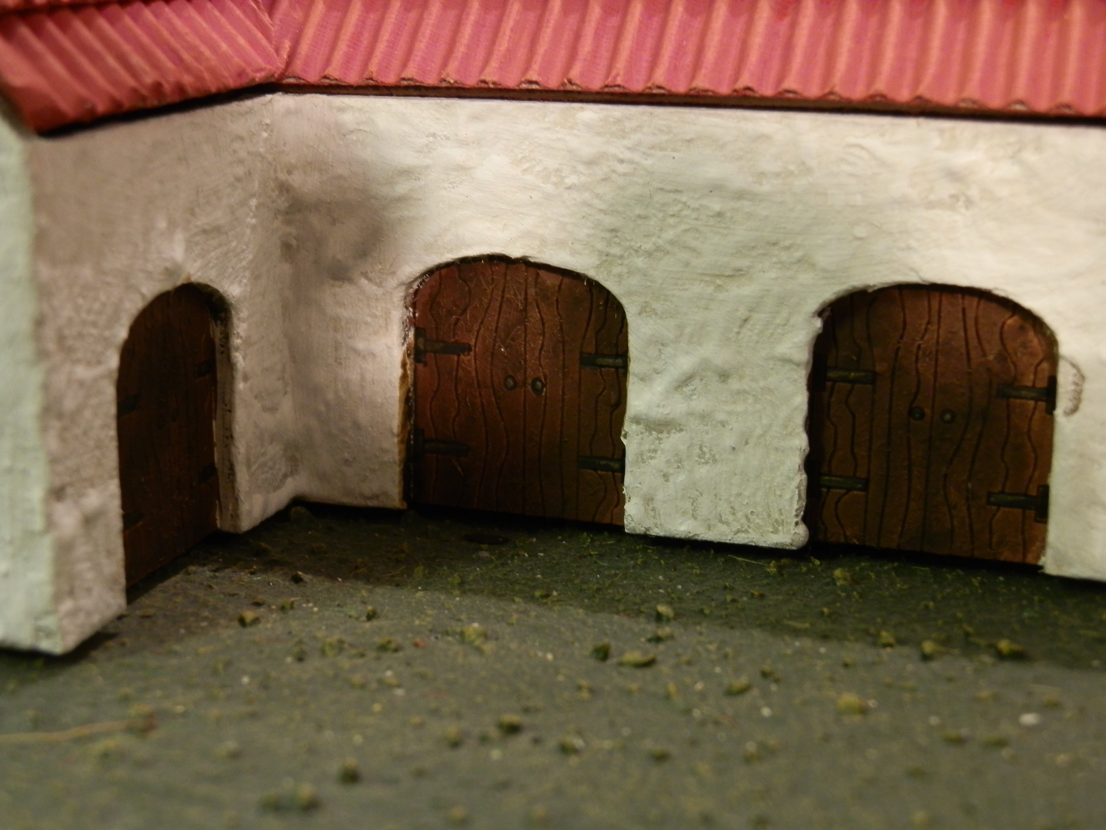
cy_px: 415
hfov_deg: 31.7
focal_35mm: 61
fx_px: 1949
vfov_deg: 24.0
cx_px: 553
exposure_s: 1/8
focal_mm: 10.99
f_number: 3.7
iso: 200
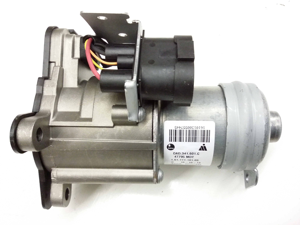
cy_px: 112
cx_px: 150
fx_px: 277
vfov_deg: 44.2
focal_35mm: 32
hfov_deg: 56.8
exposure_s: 1/15
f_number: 2.4
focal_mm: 3.4
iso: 400
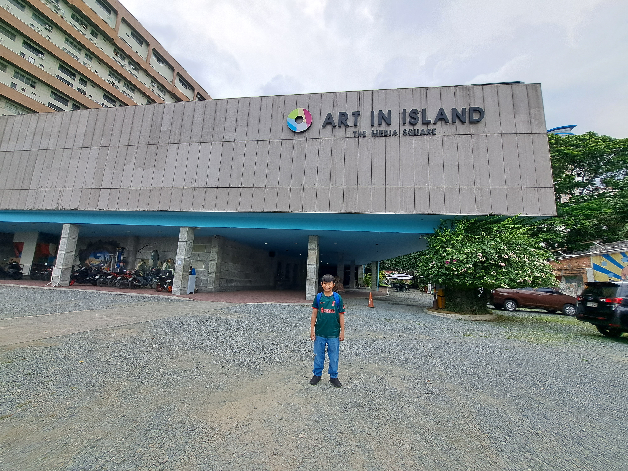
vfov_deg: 89.9
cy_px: 236
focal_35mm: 13
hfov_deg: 106.2
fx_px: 236
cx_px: 314
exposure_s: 1/814
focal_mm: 1.74
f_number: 2.2
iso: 50
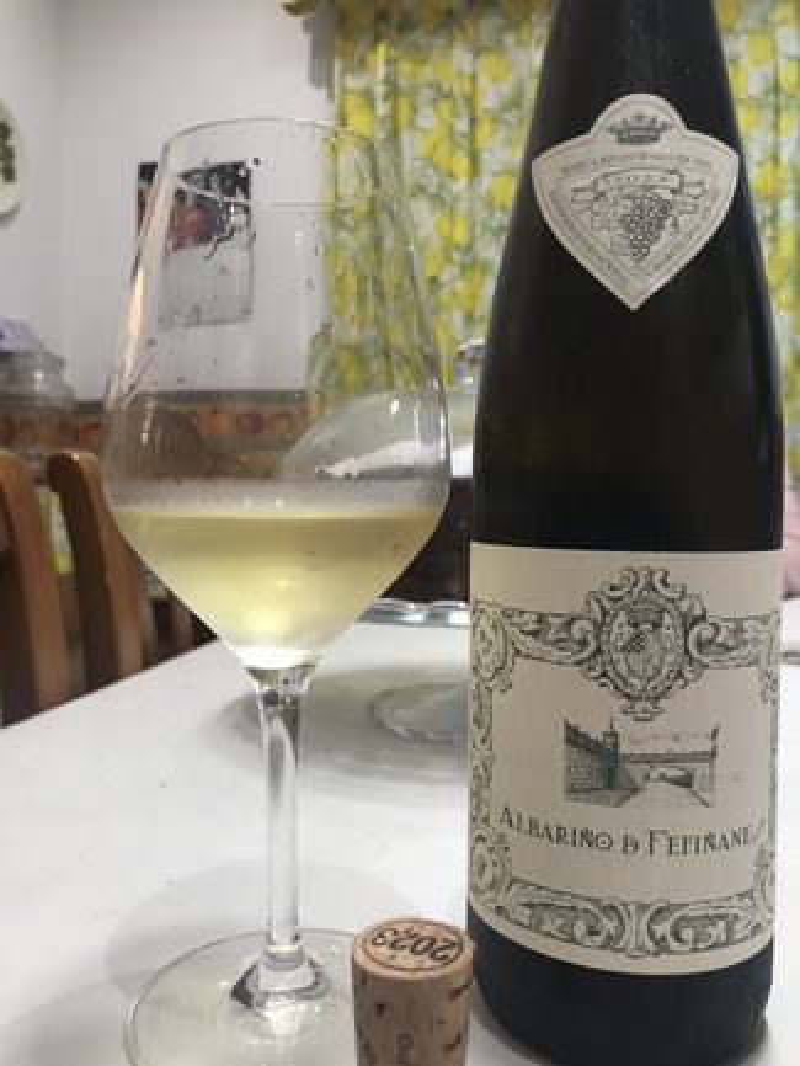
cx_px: 400
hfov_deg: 49.8
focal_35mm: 28
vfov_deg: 63.4
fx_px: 862
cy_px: 533
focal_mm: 3.99
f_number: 1.8
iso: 25
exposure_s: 1/50
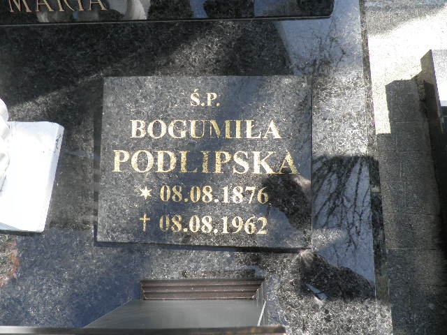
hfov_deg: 71.6
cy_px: 168
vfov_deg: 56.8
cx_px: 224
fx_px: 310
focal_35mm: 24
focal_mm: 4.3
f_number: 3.3
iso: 64
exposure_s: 1/200
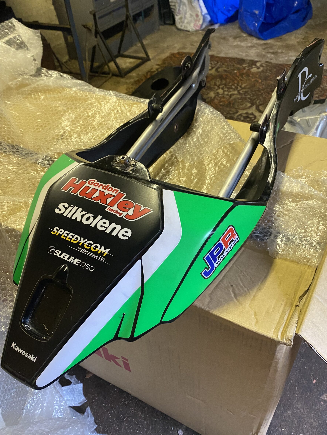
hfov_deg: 49.7
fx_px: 353
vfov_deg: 63.4
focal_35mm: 28
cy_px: 227
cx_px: 163
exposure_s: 1/50
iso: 400
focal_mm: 4.25
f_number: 1.8
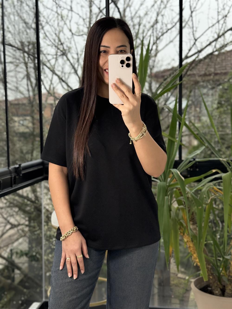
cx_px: 116
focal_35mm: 48
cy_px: 154
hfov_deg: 30.3
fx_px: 429
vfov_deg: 39.7
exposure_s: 1/242
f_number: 1.78
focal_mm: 6.76
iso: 125
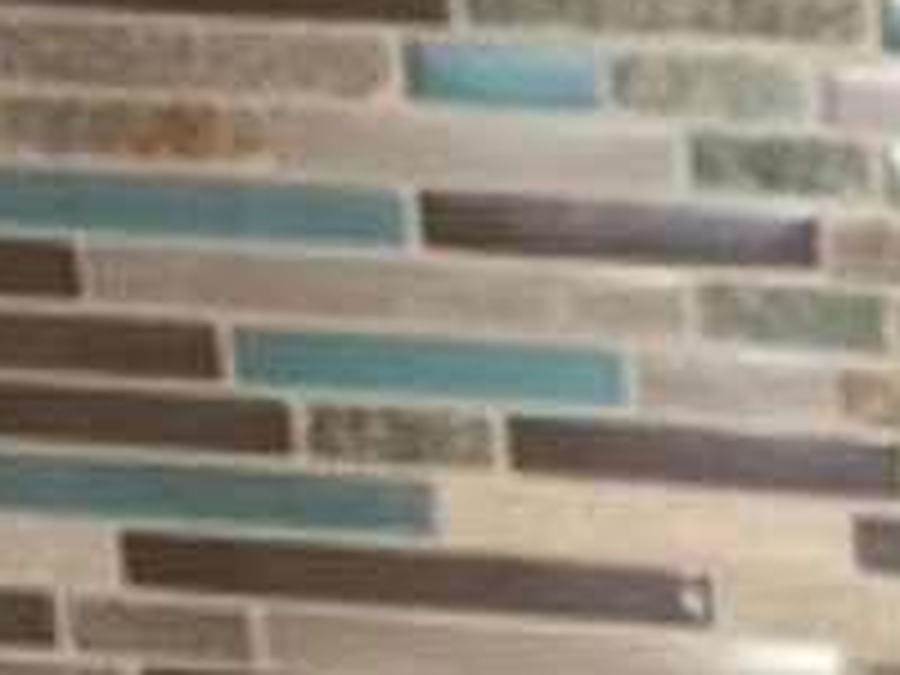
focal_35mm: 193
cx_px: 1937
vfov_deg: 7.5
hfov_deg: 9.4
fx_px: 5018
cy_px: 1071
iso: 80
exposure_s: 1/15
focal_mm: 4.15
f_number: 2.2
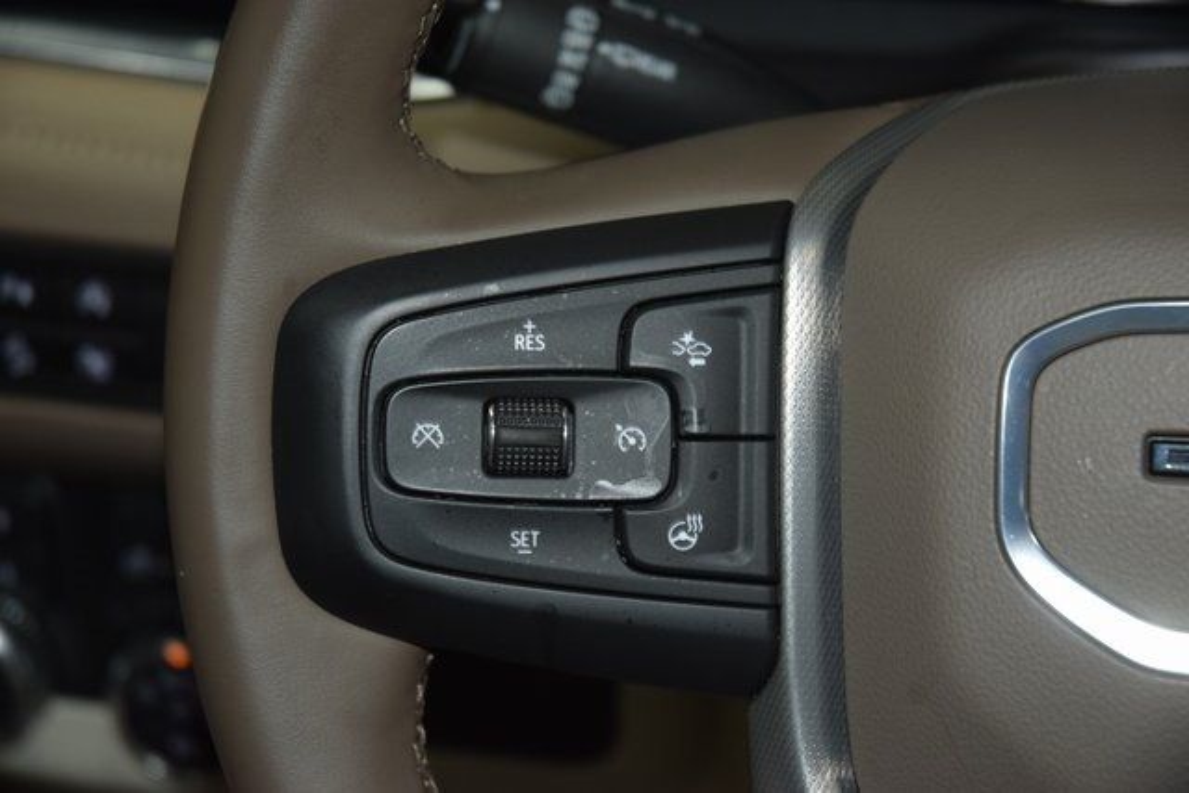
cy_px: 396
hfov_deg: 19.5
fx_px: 3468
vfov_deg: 13.0
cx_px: 594
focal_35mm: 105
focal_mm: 70
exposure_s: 1/25
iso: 800
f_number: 4.5
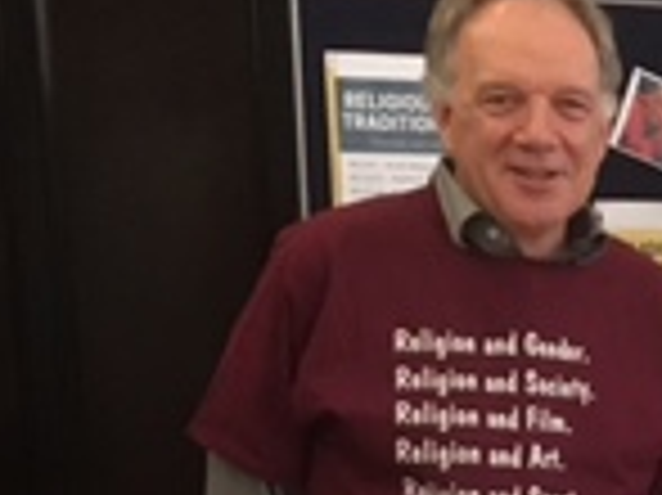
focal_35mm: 126
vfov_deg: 11.4
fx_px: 2408
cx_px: 1000
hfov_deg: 14.6
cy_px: 662
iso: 250
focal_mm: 4.15
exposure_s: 1/15
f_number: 2.2
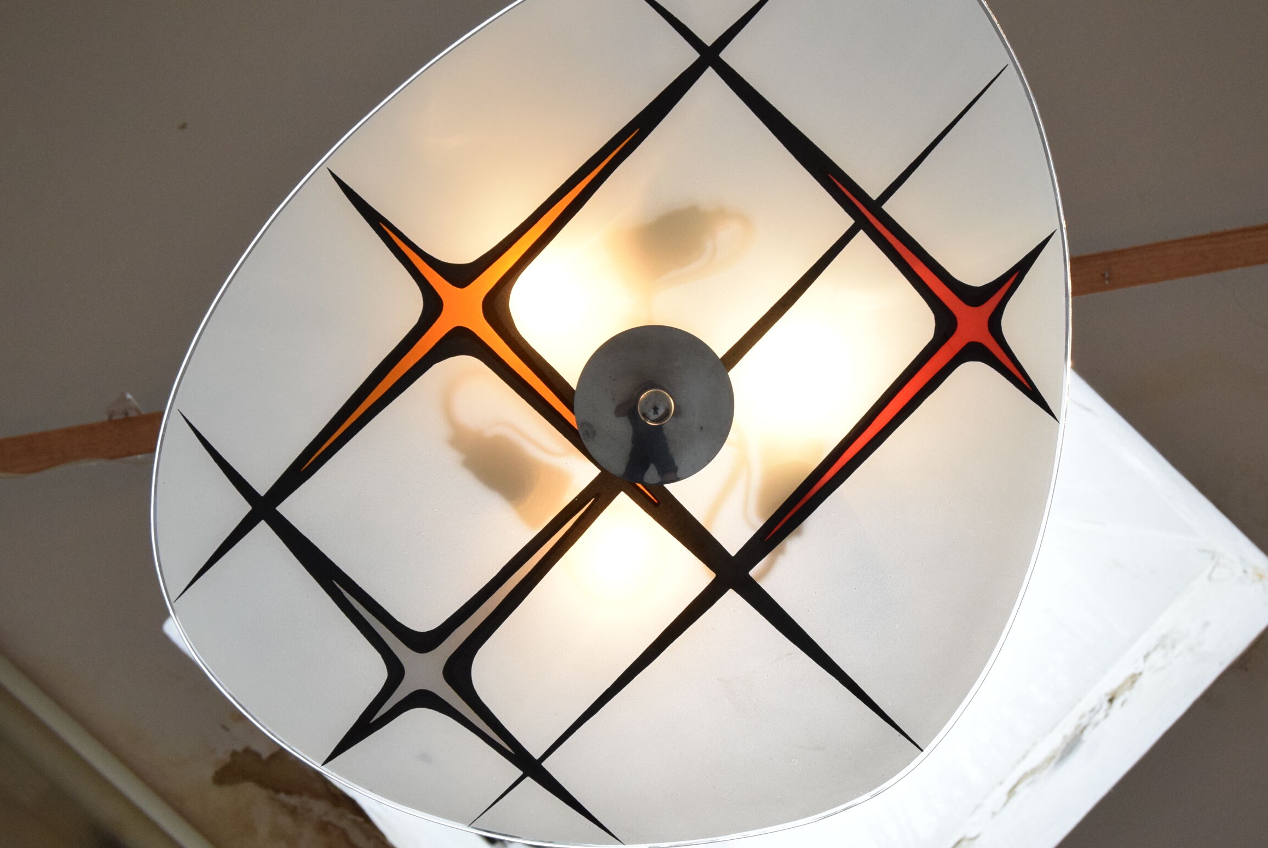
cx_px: 658
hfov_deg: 32.4
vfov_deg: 21.9
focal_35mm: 62
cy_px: 391
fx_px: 2185
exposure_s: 1/250
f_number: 8
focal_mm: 32
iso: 1600
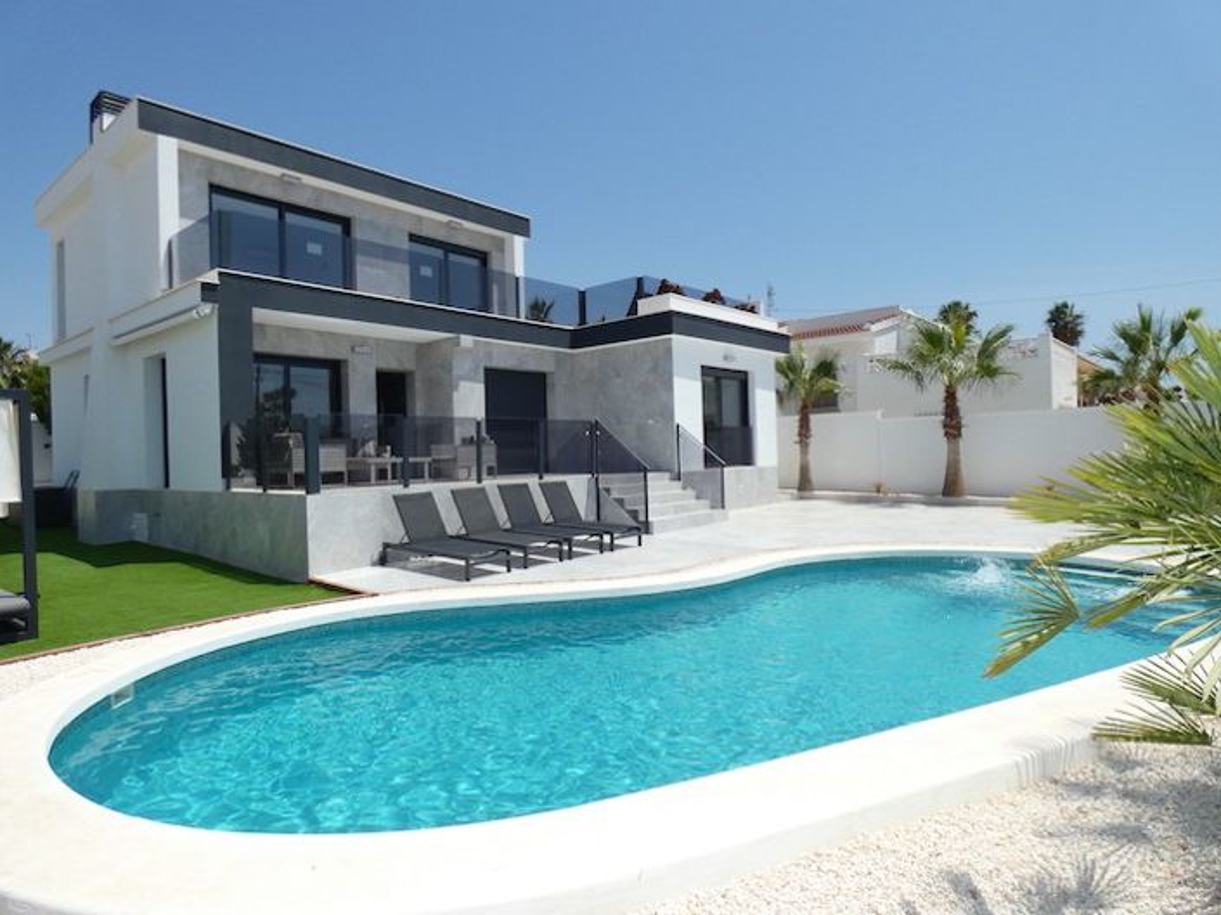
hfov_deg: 81.8
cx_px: 610
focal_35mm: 20
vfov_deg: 65.9
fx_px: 705
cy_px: 458
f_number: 2.8
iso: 80
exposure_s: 1/2000
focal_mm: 3.6
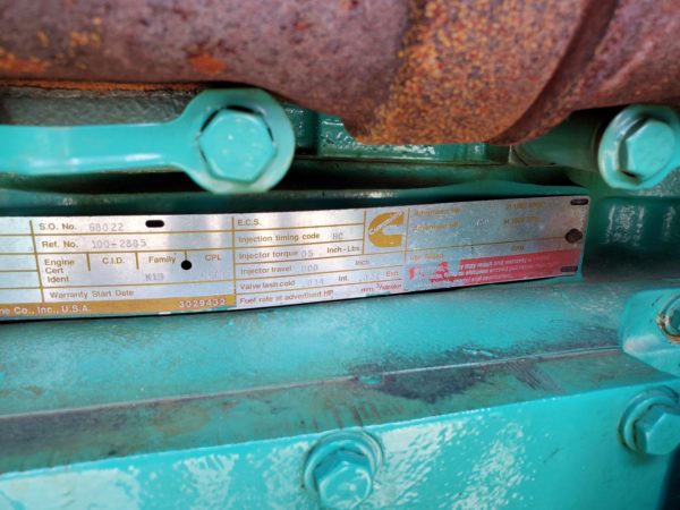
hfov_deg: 67.3
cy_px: 255
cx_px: 340
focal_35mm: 26
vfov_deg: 53.1
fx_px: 511
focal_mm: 4.3
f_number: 2.4
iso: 160
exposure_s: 1/100
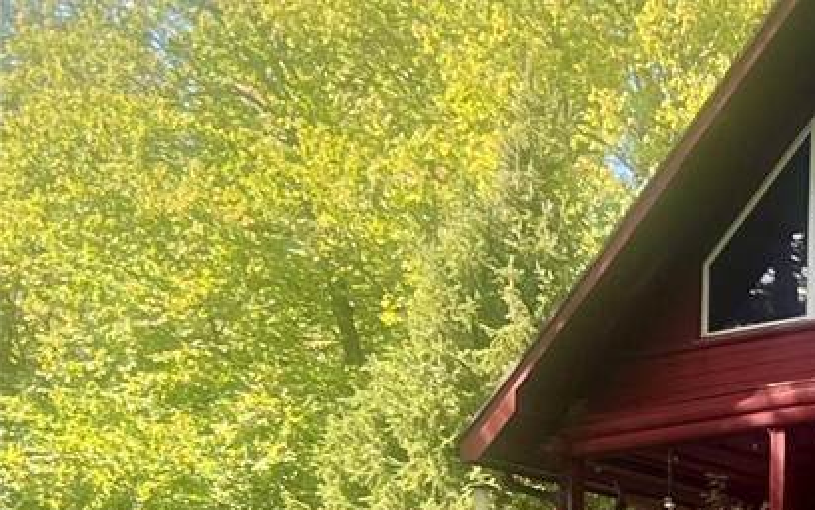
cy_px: 412
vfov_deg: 18.7
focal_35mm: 69
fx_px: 1533
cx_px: 1018
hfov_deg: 26.0
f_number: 1.5
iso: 50
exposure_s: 1/511
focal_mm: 5.7
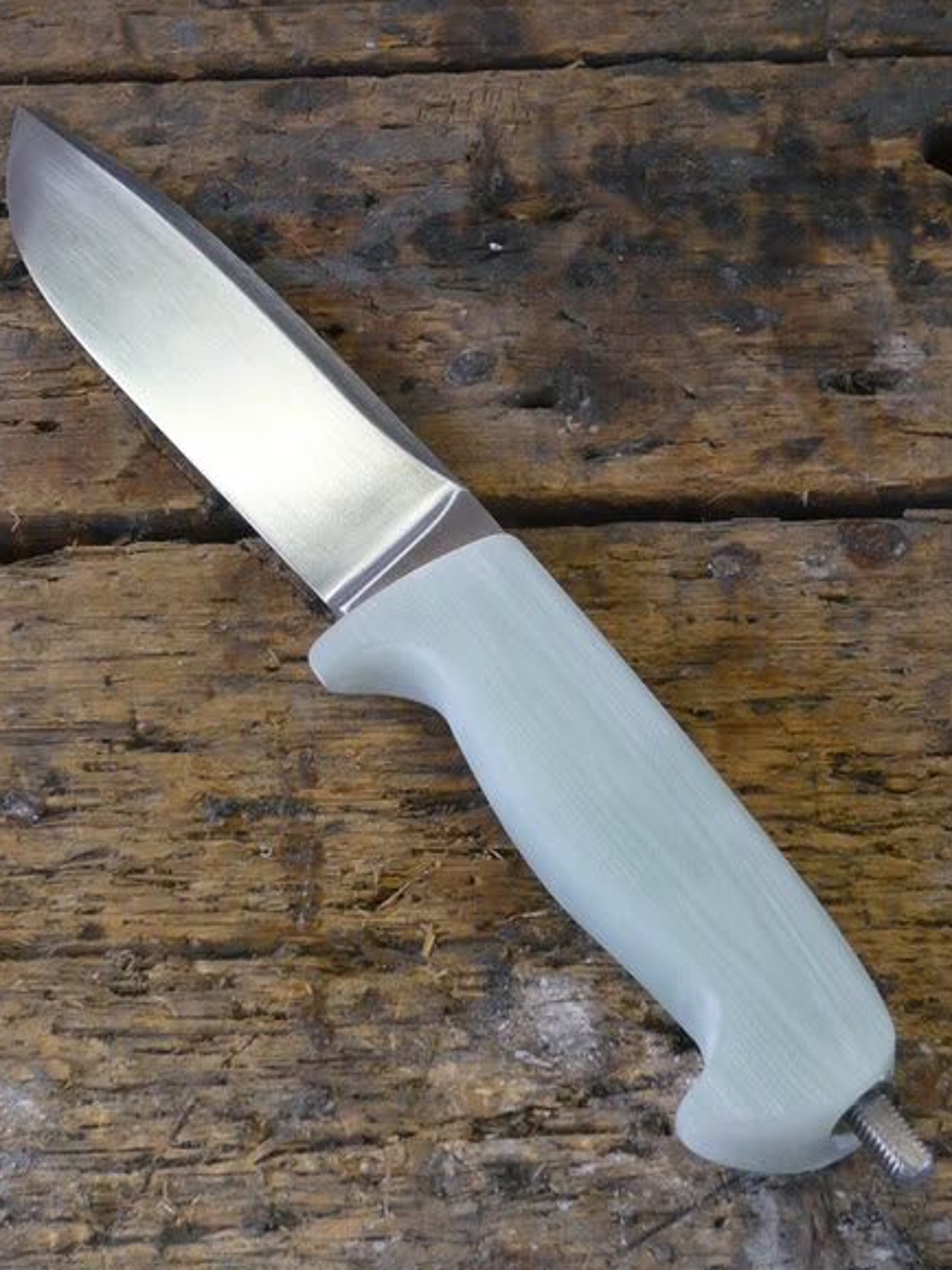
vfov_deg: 23.3
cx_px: 467
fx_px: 3081
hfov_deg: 17.6
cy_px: 649
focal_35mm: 84
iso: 160
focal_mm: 10.3
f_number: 4.3
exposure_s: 1/30
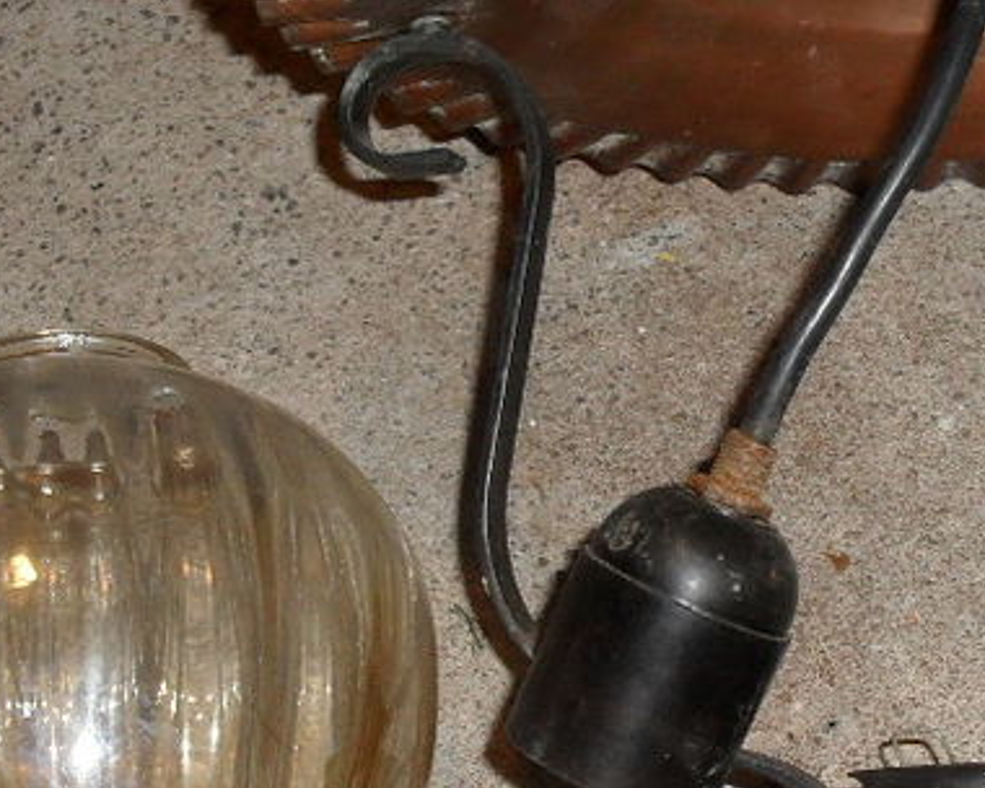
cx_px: 806
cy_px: 557
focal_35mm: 90
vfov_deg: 17.0
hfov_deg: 21.0
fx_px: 2624
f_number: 3.2
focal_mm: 6.3
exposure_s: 1/45
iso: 200
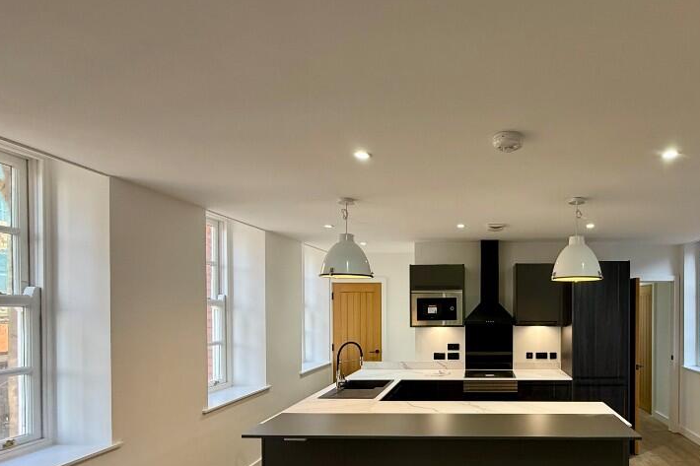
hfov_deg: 78.0
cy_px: 311
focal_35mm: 21
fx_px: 408
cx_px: 478
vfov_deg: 58.1
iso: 160
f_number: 2.2
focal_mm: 2.22
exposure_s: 1/100
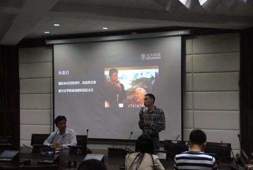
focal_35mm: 51
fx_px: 359
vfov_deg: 26.6
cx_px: 126
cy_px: 85
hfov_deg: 38.8
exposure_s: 1/80
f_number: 4.5
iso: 640
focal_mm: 34
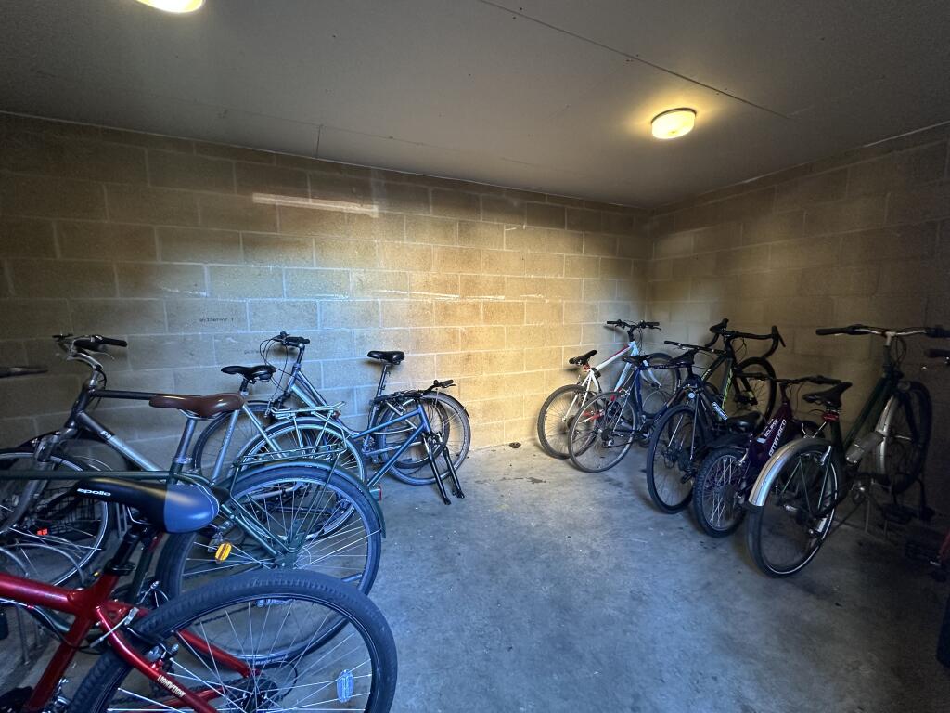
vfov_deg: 85.7
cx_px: 475
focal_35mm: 14
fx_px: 384
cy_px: 356
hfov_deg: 102.1
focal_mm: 2.22
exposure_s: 1/50
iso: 320
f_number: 2.2
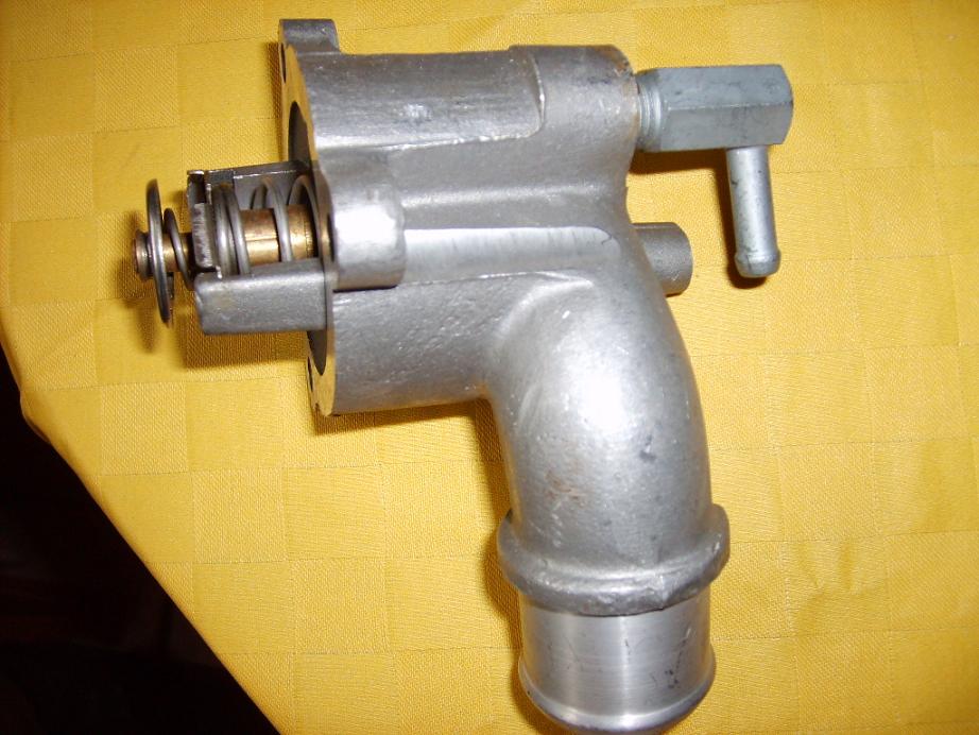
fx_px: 990
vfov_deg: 40.7
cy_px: 368
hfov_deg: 52.6
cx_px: 490
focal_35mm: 35
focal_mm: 5.8
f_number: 2.8
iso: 100
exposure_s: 1/45
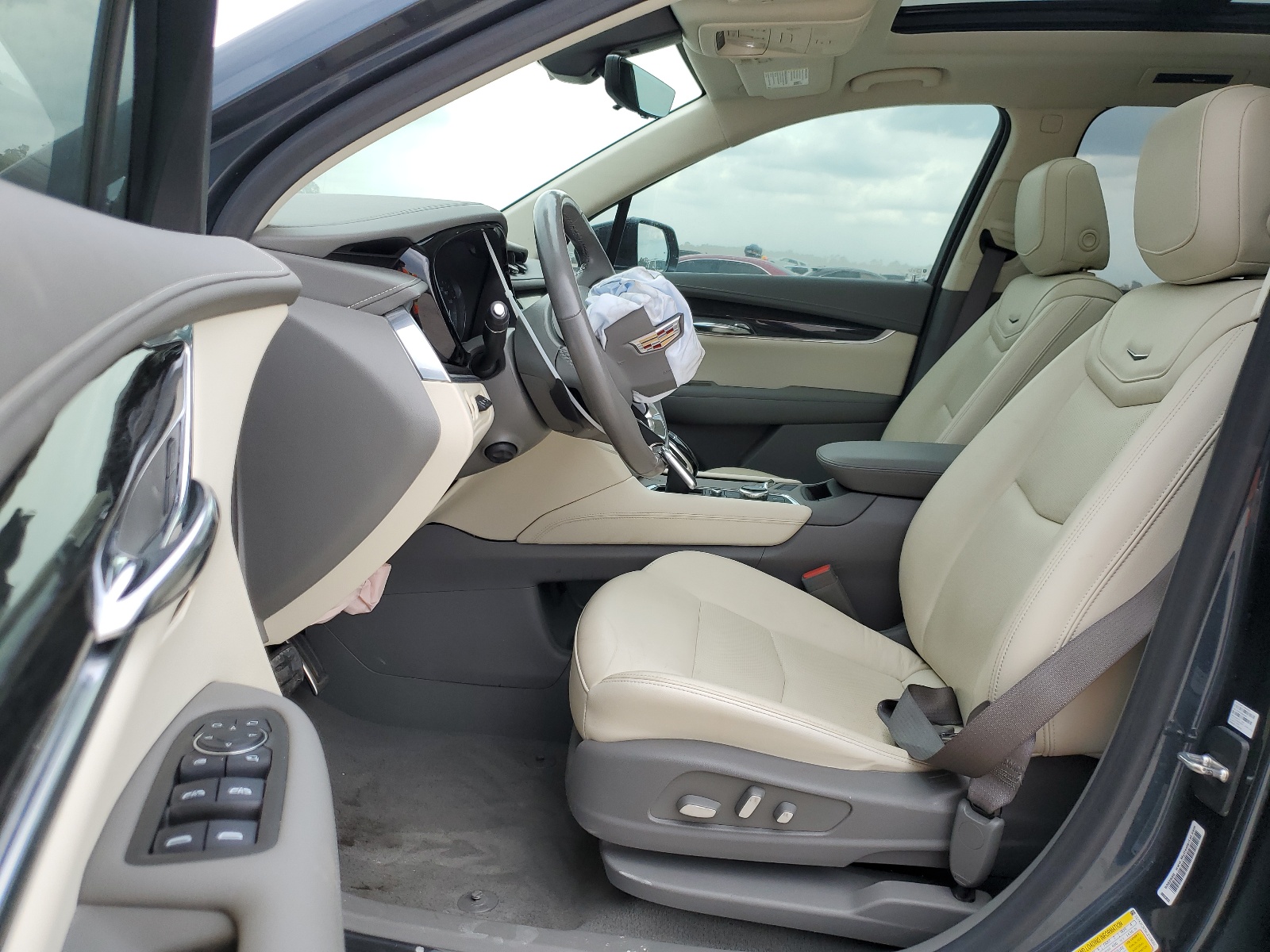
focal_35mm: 26
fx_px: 954
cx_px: 635
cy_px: 476
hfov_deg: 67.3
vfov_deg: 53.1
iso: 50
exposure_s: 1/435
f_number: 1.5
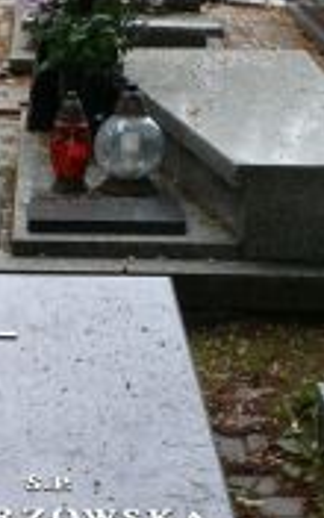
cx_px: -38
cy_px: 606
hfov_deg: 12.7
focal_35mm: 101
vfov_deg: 19.5
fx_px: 1427
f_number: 2.8
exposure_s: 1/50
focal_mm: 7.4
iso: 100
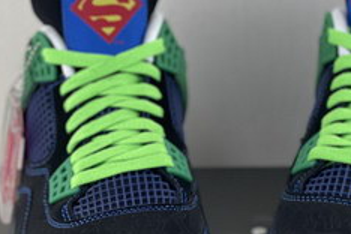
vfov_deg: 9.7
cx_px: 238
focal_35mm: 142
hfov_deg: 14.4
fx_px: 1384
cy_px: 149
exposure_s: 1/100
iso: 160
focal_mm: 7.5
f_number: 2.2
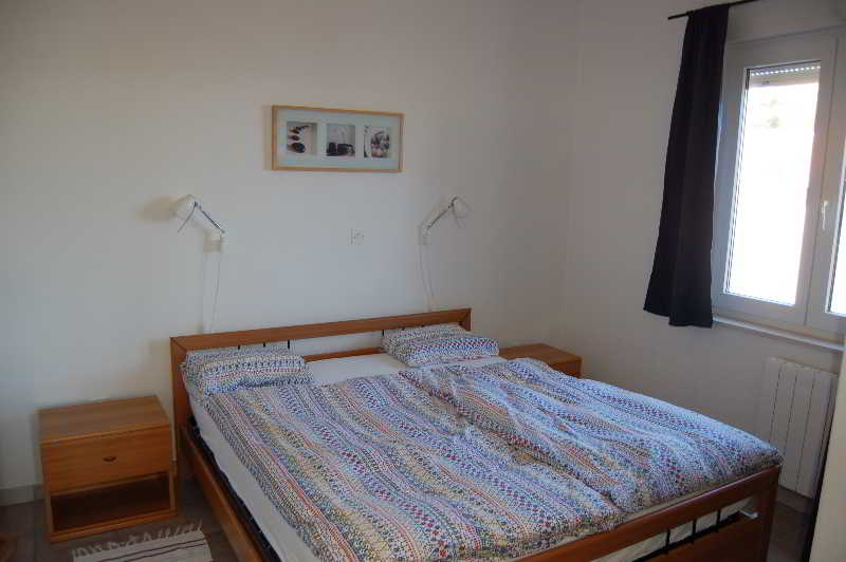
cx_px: 423
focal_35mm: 27
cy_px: 281
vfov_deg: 47.9
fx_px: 634
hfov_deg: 67.4
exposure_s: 1/60
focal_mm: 18
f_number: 3.5
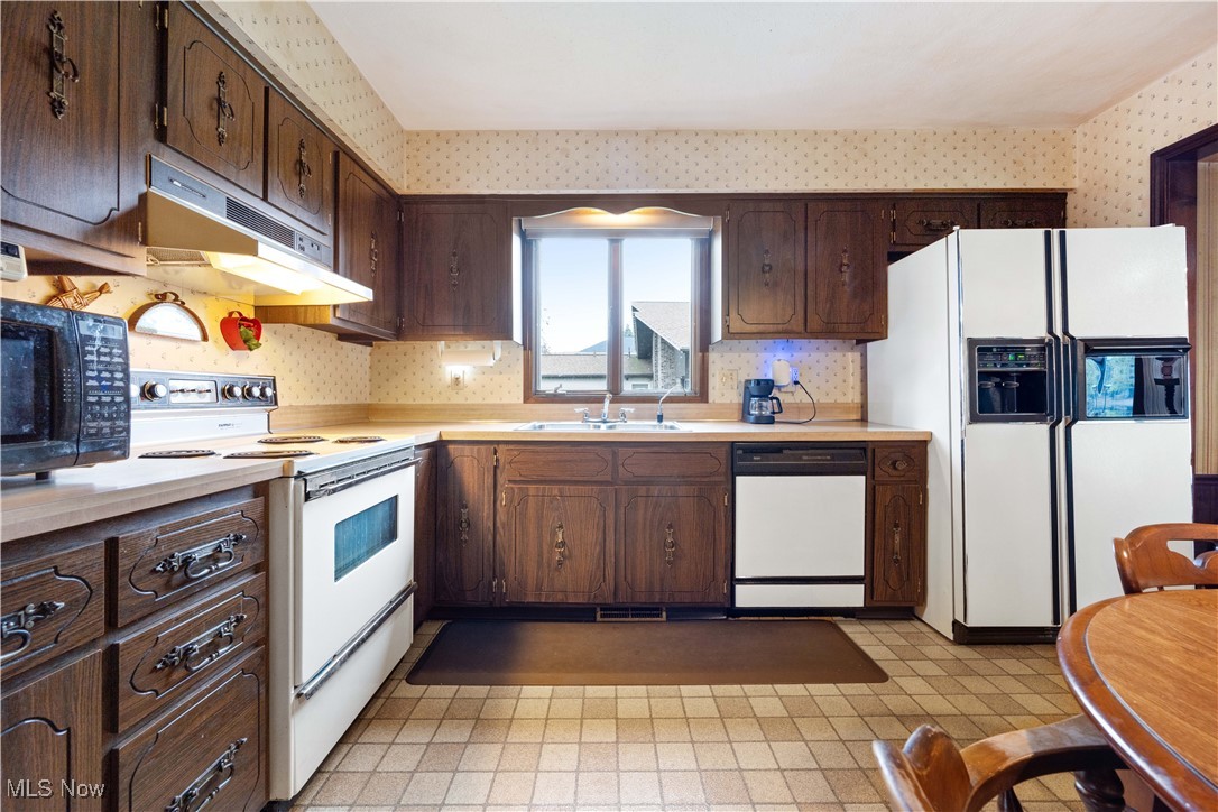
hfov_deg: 104.3
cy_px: 406
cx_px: 609
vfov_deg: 81.2
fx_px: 474
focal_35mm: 14
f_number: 9
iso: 320
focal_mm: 14
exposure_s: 1
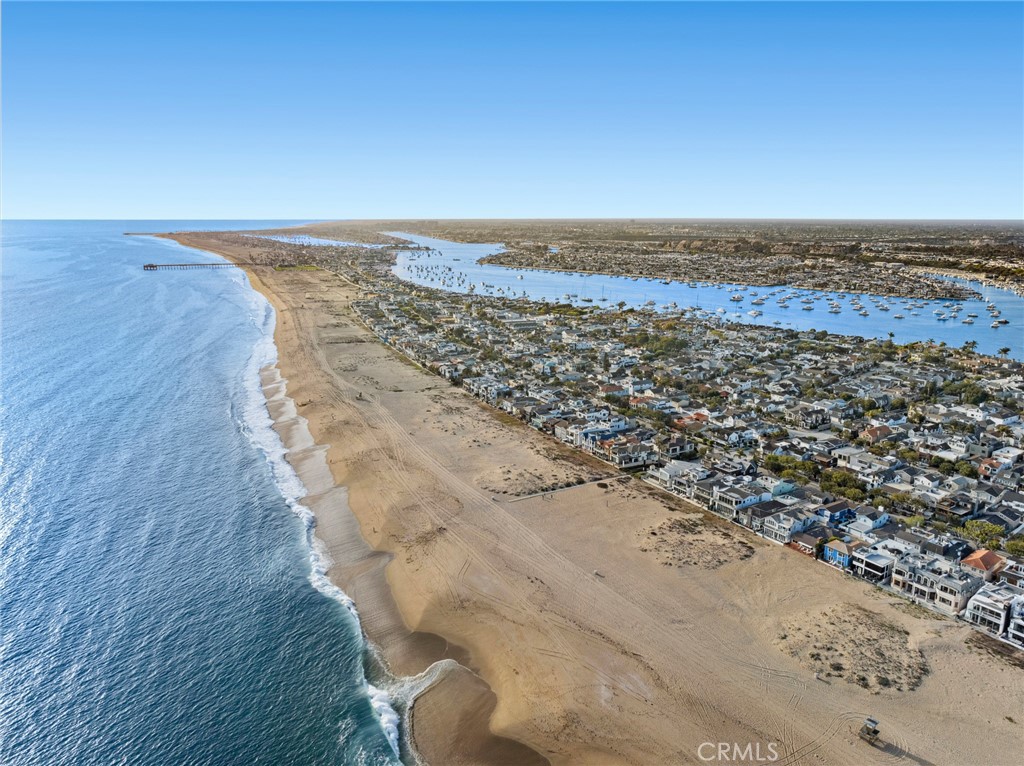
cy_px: 383
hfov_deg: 71.6
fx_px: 709
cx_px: 512
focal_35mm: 24
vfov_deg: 56.7
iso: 180
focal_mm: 12.3
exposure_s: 1/1250
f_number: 2.8
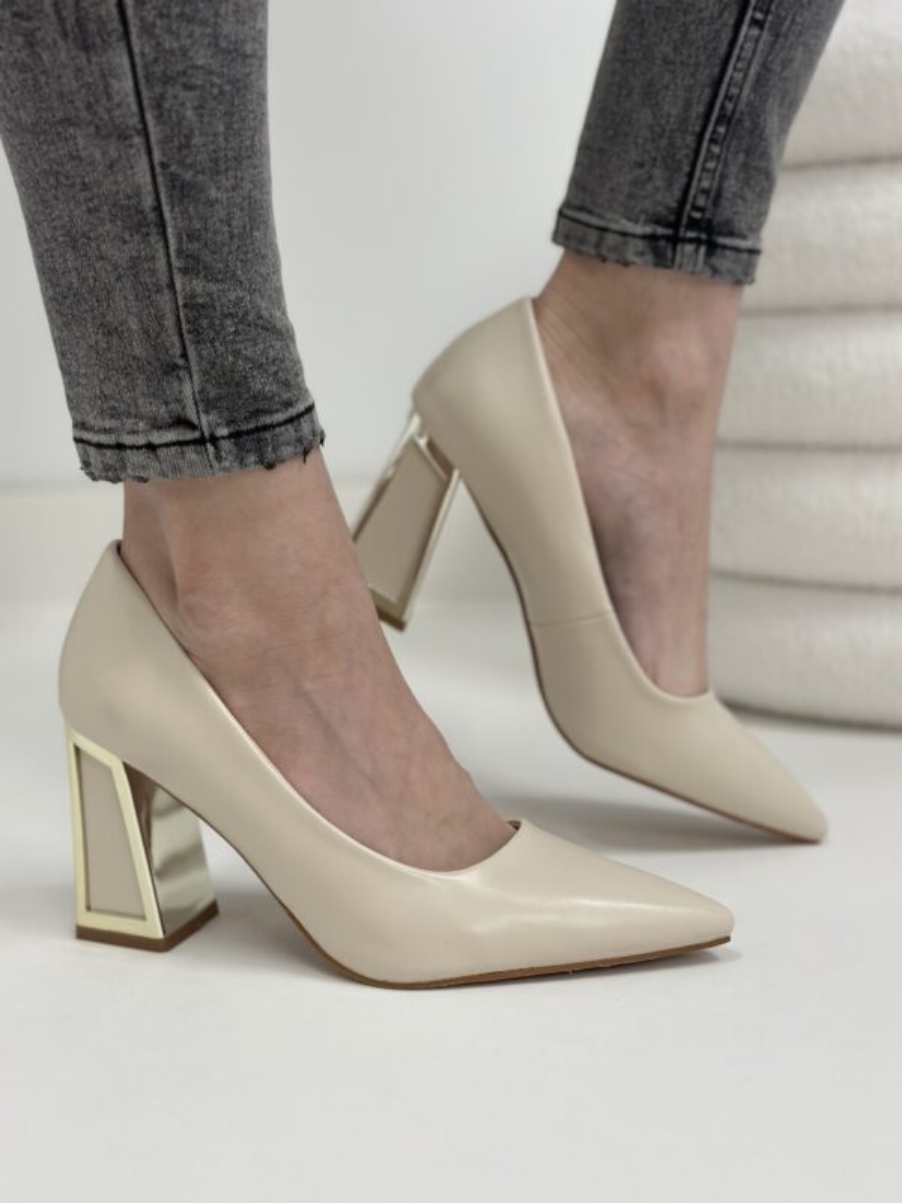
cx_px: 451
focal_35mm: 48
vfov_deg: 39.7
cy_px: 602
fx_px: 1668
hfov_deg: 30.3
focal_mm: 6.86
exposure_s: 1/100
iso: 125
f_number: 1.78
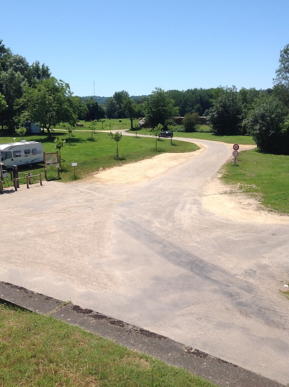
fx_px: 424
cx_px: 138
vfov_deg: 49.0
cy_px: 186
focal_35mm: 38
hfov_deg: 37.6
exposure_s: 1/2326
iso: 50
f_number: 2.4
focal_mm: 4.28
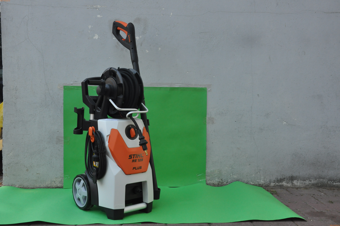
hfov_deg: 49.6
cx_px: 170
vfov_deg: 34.1
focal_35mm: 39
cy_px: 113
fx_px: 368
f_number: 10
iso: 1000
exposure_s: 1/100
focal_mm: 26
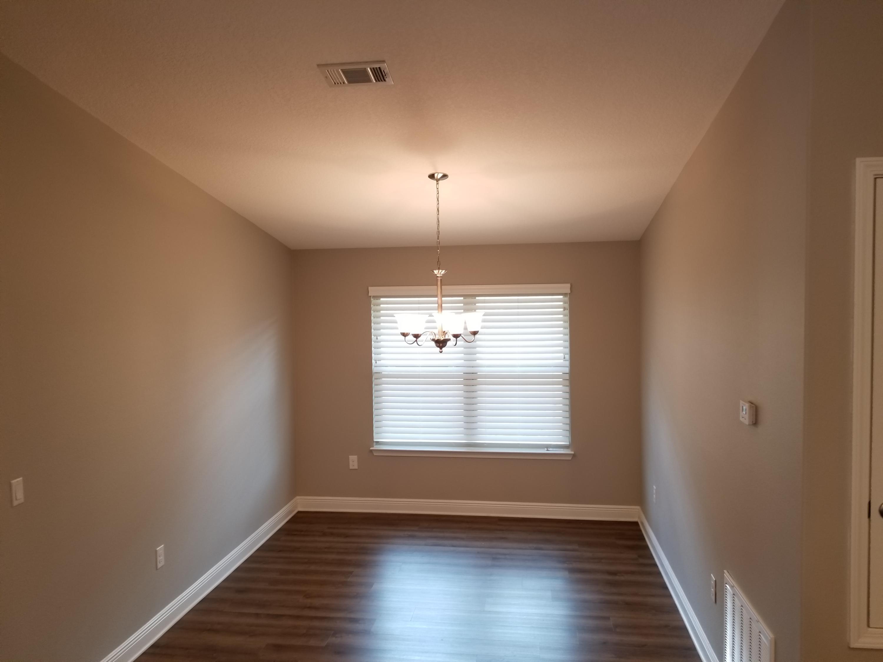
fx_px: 663
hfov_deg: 67.3
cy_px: 331
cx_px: 442
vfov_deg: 53.1
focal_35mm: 26
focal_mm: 4.3
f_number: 1.7
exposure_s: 1/60
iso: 160
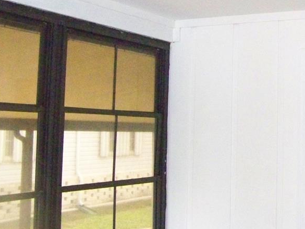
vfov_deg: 23.0
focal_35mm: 63
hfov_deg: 30.1
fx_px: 555
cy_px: 47
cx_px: 235
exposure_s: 1/500
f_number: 2.8
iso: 1600
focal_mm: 5.85
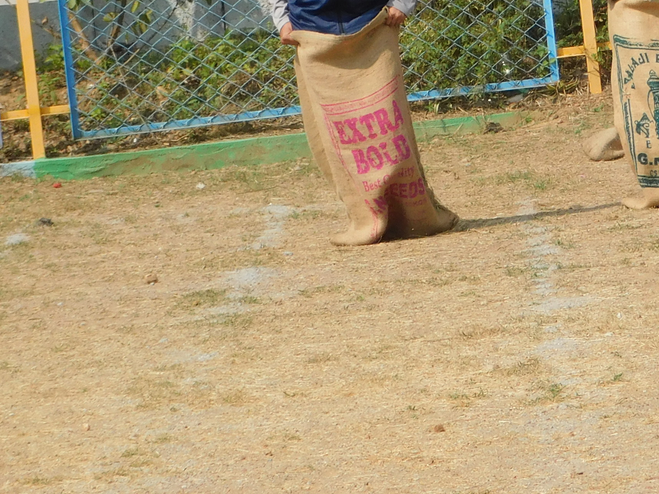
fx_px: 6853
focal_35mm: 360
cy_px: -47
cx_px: 812
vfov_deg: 4.1
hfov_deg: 5.5
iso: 125
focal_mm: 23.7
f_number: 5
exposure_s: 1/640
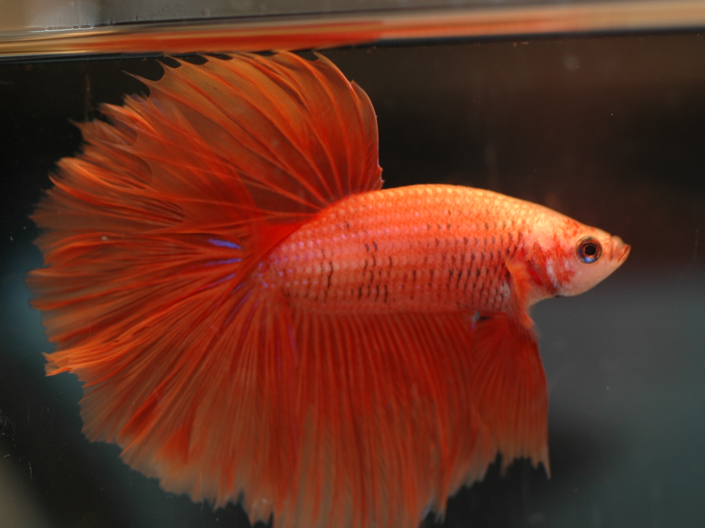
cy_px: 265
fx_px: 1996
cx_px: 370
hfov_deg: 20.0
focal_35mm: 98
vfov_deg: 15.1
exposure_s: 1/60
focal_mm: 60
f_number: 3.8
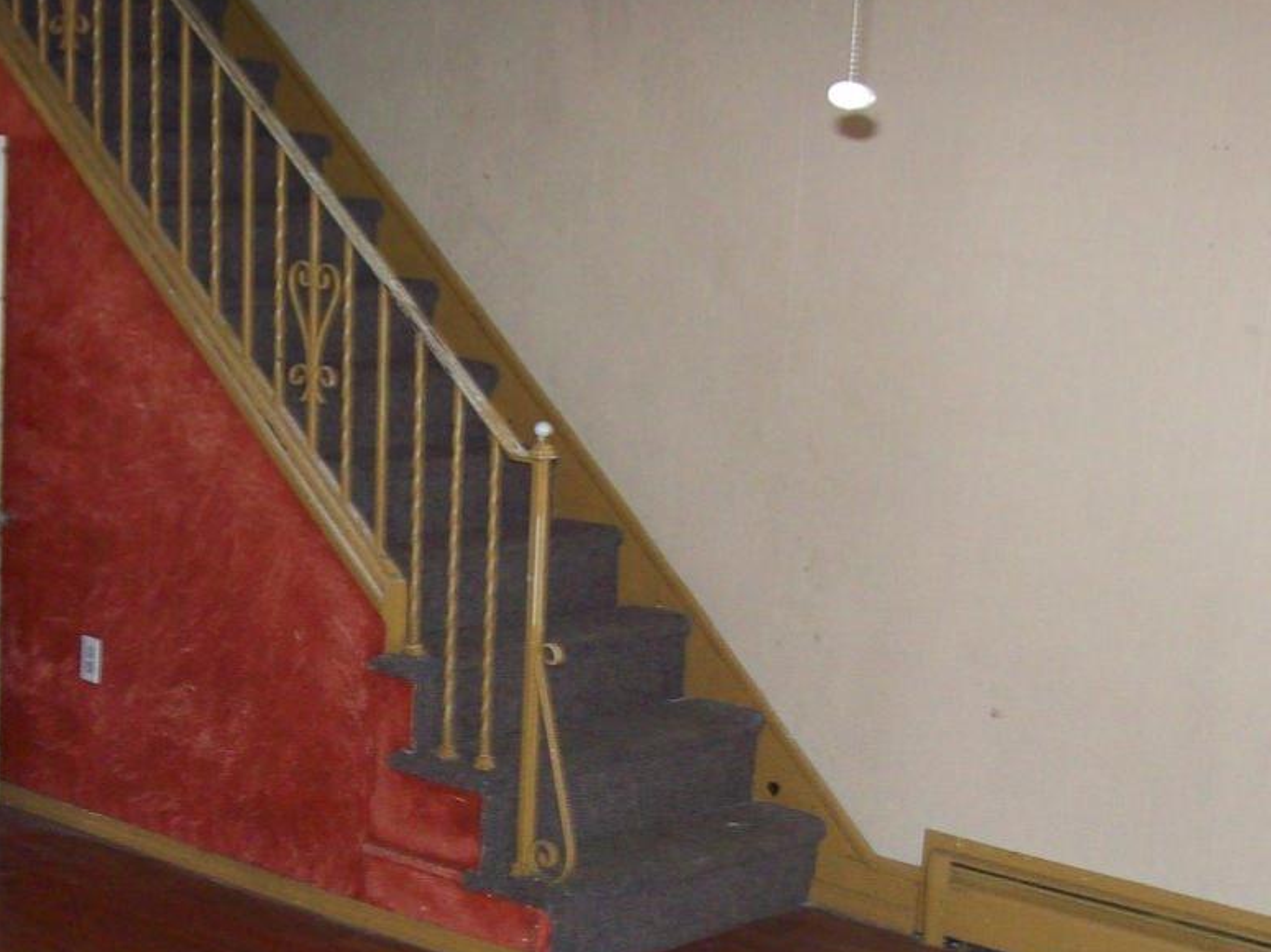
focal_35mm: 67
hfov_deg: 28.9
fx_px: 2459
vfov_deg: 21.6
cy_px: 776
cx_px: 483
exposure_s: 1/64
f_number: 2.7
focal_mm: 6
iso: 200
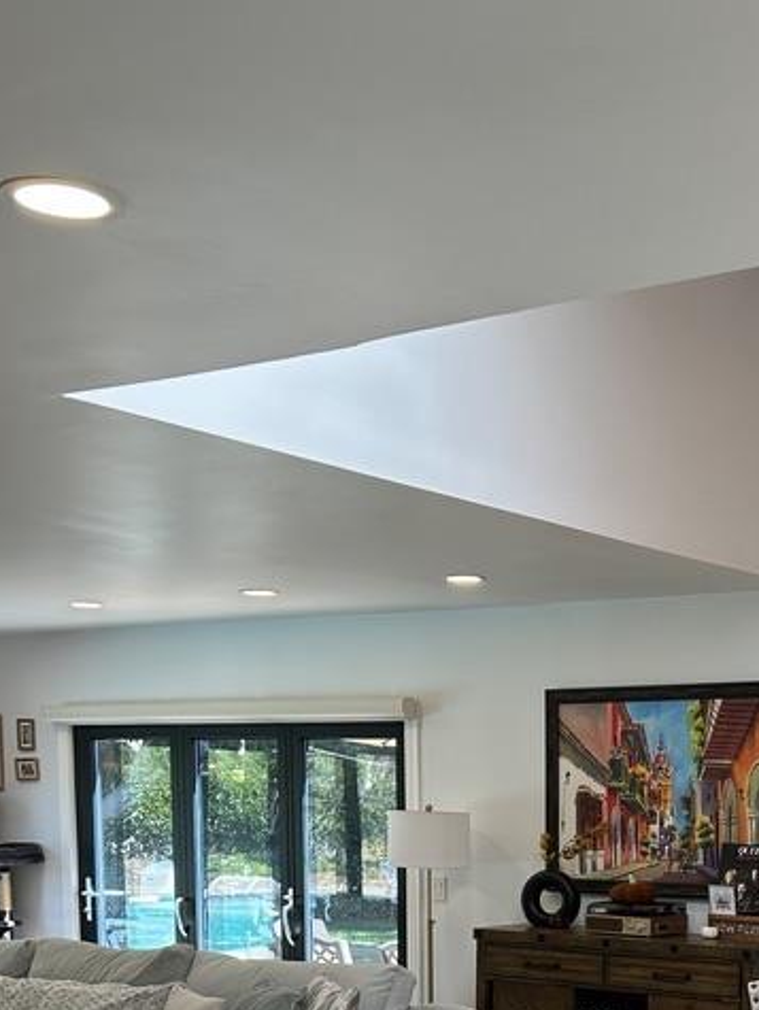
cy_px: 1019
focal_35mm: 56
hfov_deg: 25.7
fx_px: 1635
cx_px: 595
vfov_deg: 31.6
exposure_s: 1/166
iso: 40
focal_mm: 5.7
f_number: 1.5
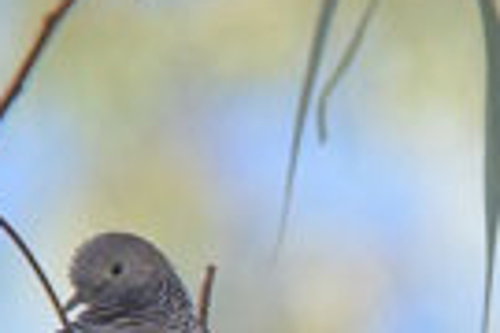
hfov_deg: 1.9
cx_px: 433
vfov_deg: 1.2
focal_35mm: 1109
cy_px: 357
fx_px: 15402
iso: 800
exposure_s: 1/1000
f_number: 5.6
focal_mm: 200
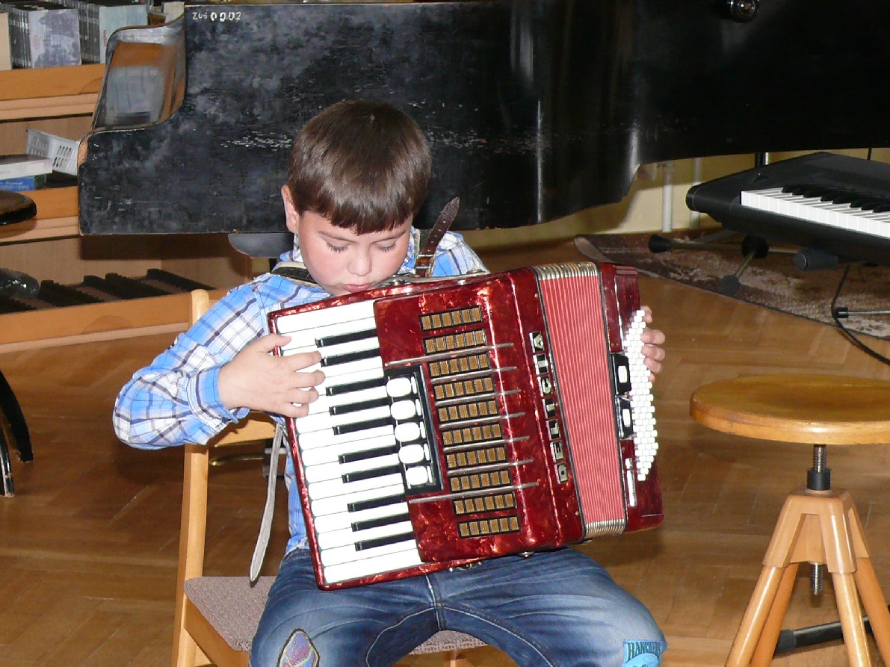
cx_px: 445
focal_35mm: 129
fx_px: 3316
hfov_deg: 15.3
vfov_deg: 11.5
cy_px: 335
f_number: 3.2
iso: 200
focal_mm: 15.2
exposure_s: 1/30
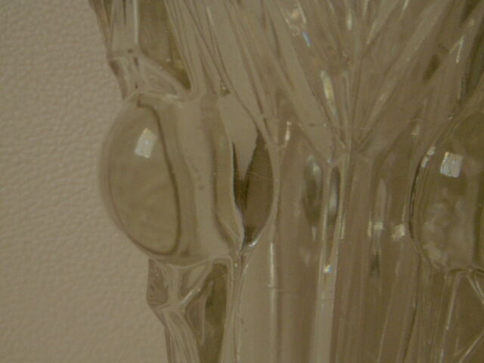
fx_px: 531
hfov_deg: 49.0
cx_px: 242
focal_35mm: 38
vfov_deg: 37.7
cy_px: 182
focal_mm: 6.8
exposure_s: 1/40
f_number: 3.7
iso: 400
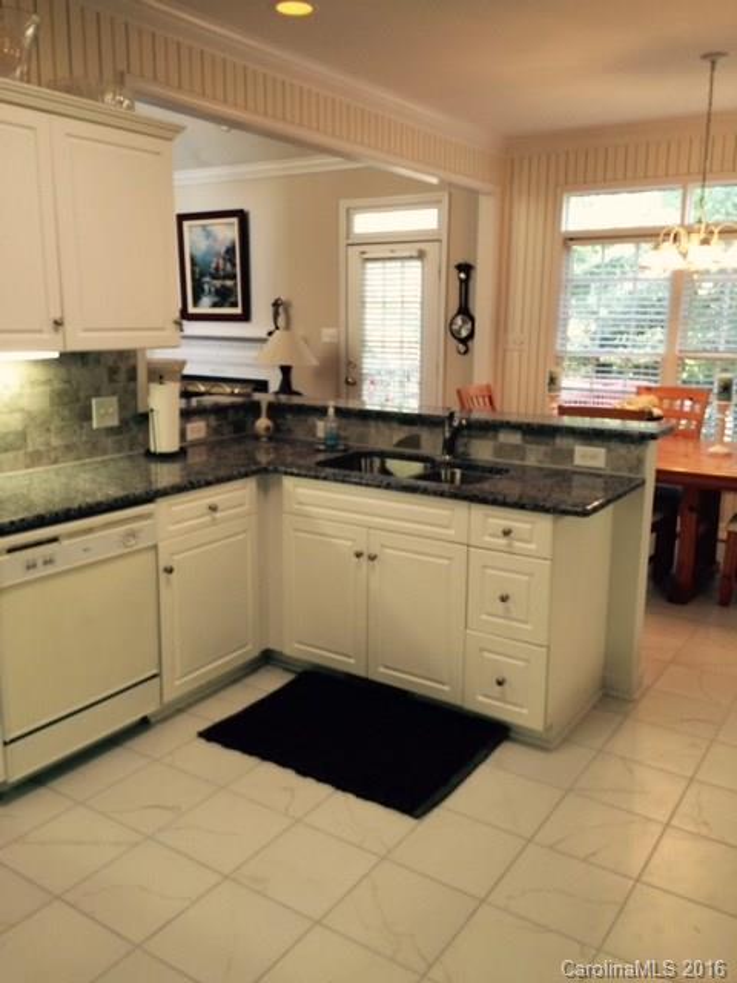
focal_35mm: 29
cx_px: 368
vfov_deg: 61.7
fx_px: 823
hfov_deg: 48.2
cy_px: 492
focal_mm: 4.15
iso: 80
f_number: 2.2
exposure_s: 1/30
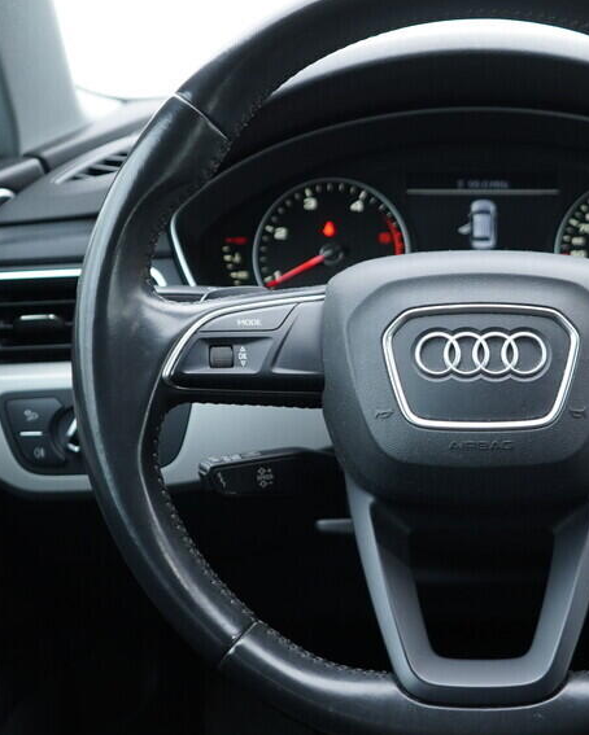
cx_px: 490
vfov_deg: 30.9
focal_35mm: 61
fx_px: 1328
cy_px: 356
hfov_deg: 24.5
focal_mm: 24
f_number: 2.8
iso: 250
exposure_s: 1/40
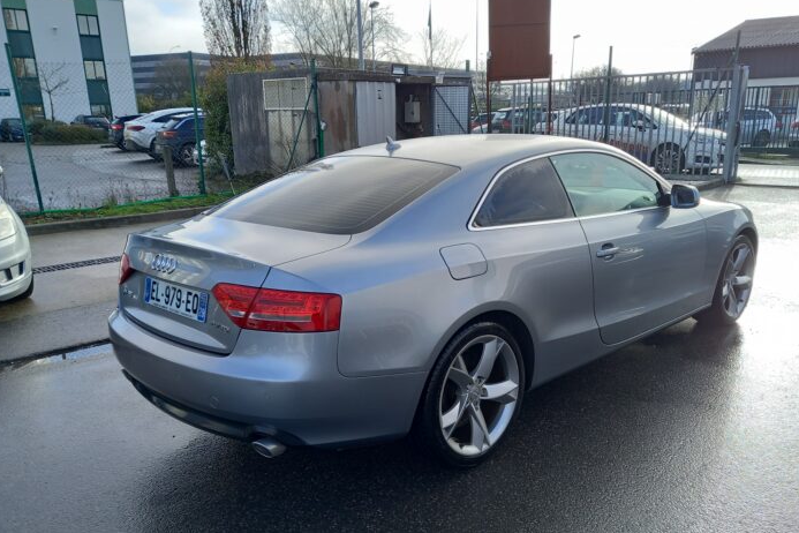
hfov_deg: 61.8
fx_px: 666
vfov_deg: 43.5
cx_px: 431
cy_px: 311
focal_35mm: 30
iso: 25
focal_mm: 4.6
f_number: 2
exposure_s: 1/136
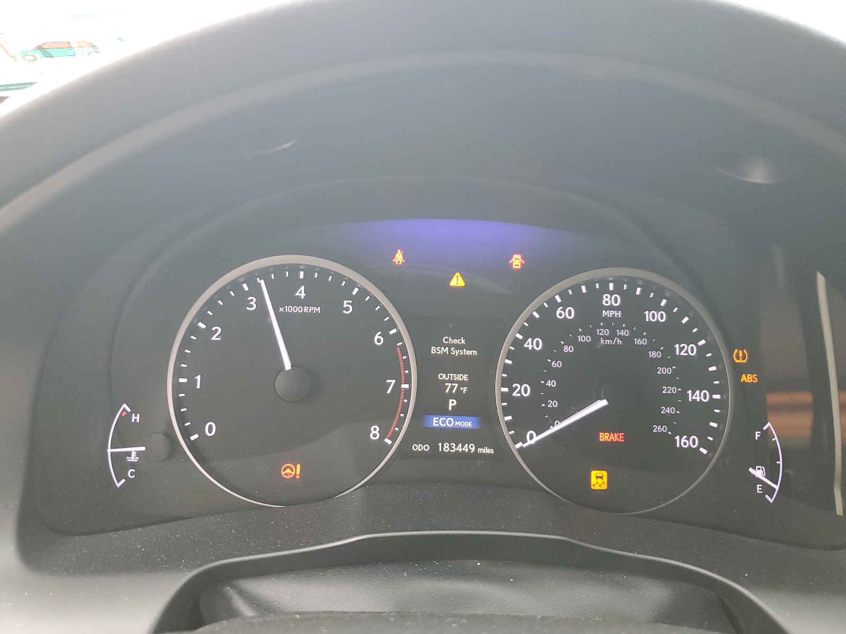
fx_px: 635
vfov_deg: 53.1
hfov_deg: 67.3
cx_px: 423
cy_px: 317
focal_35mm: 26
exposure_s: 1/60.2
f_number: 1.5
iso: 90
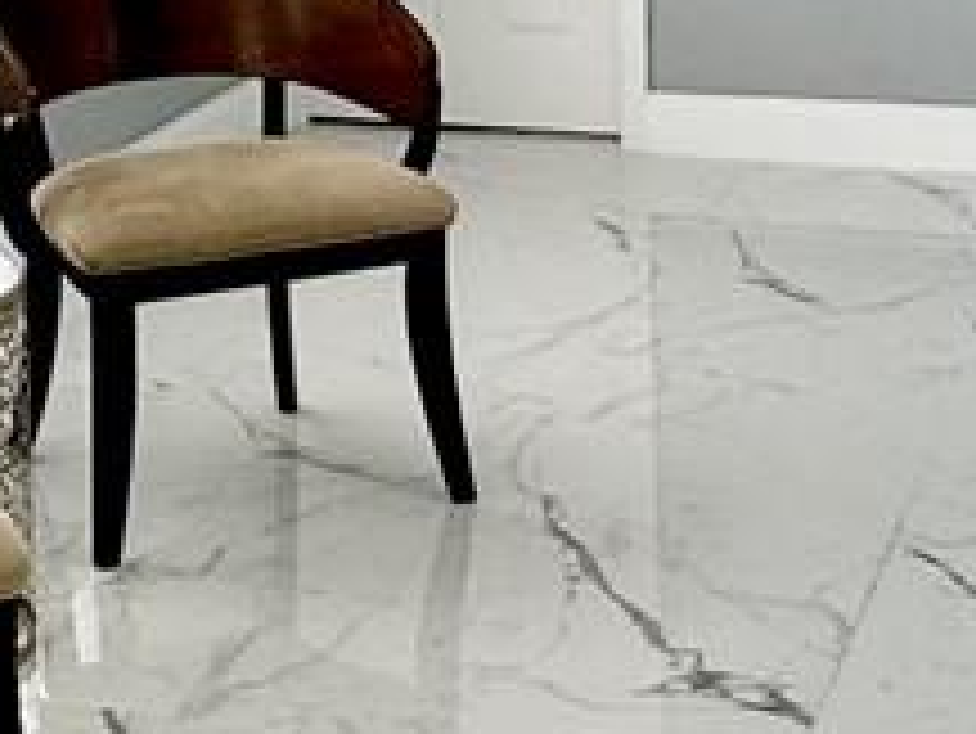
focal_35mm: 103
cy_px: -239
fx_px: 2906
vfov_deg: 13.8
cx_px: 229
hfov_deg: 18.9
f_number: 2.2
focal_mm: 2.22
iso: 40
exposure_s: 1/139
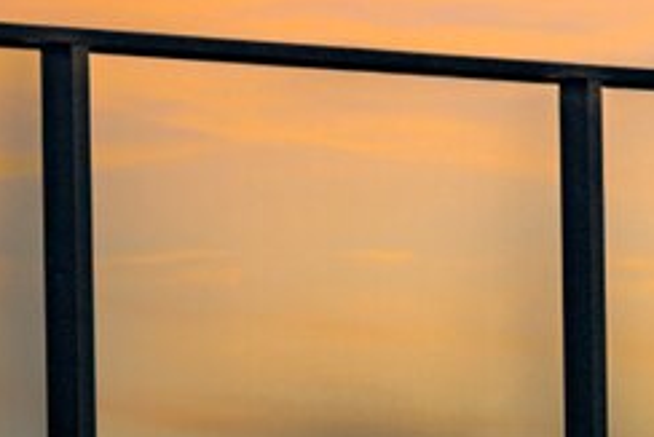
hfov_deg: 9.6
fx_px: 3617
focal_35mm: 199
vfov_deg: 6.9
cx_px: 1313
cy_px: 472
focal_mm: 38
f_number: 9
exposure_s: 1/5
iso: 500
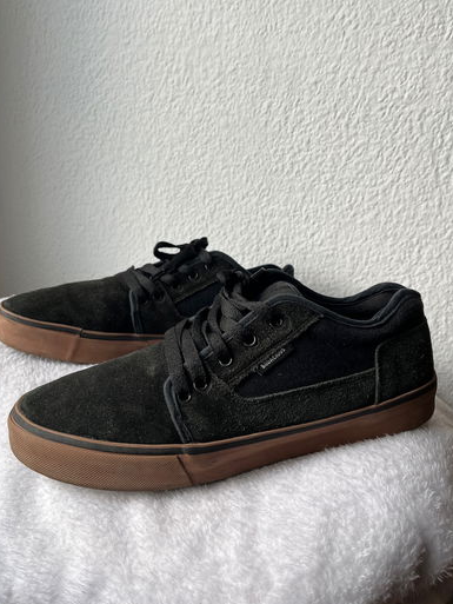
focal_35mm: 27
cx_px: 221
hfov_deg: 51.4
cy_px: 295
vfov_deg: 65.3
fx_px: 471
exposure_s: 1/121
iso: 50
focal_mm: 5.1
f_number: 1.6
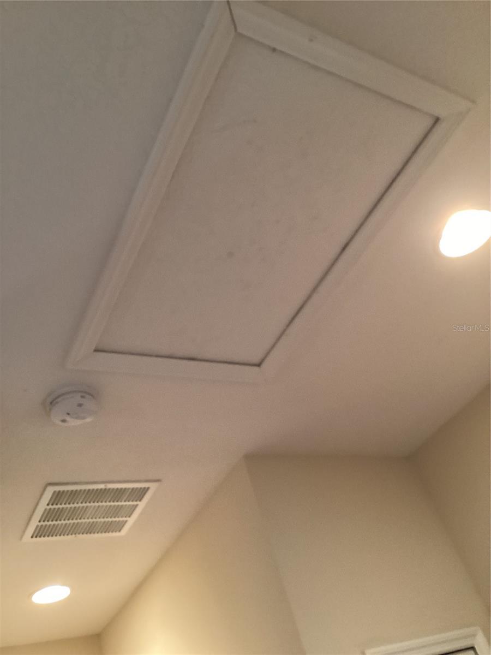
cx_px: 246
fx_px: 586
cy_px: 328
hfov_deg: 45.4
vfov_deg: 58.4
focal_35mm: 31
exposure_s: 1/40
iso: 250
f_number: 2.4
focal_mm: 3.3
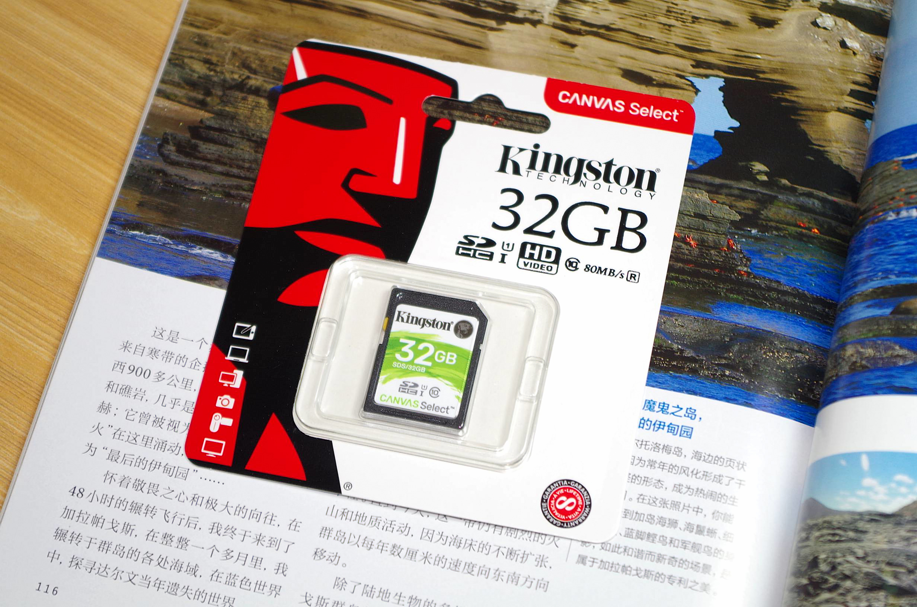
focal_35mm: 82
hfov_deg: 24.8
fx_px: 2084
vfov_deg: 16.6
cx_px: 458
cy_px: 304
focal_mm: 55
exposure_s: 1/80
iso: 200
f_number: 5.6
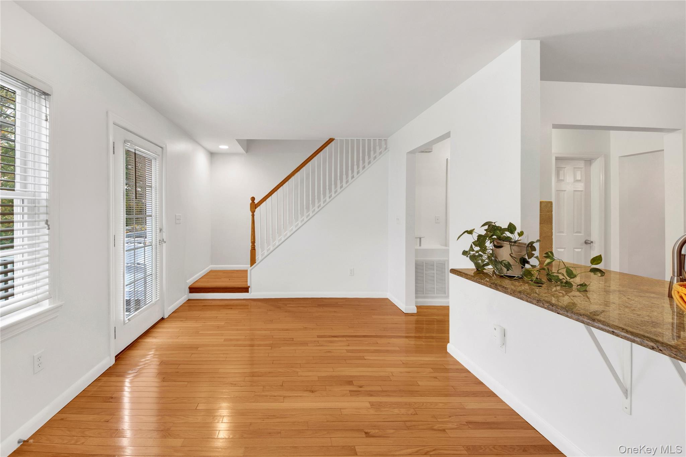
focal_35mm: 12
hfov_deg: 112.6
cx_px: 343
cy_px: 228
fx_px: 229
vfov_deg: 90.0
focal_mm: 8
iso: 100
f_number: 8
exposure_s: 1.3
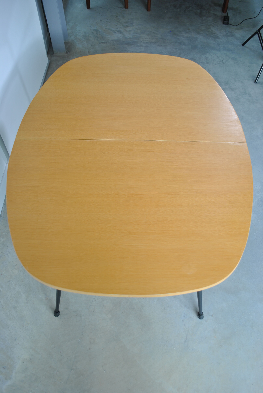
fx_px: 295
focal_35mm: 27
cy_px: 196
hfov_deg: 48.0
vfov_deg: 67.3
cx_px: 132
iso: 100
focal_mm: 18
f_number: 3.5
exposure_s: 1/40
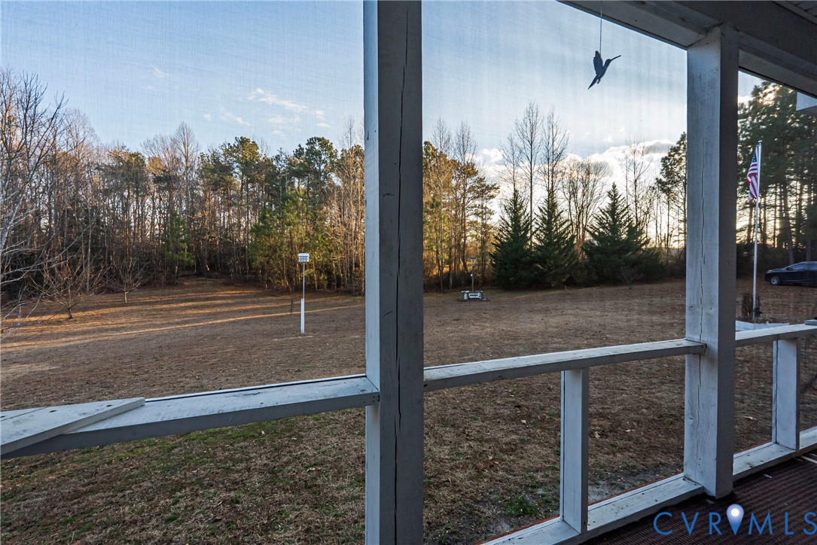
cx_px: 408
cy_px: 272
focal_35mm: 16
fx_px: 363
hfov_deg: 96.7
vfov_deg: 73.8
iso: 800
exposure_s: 1/125
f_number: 8
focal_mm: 16
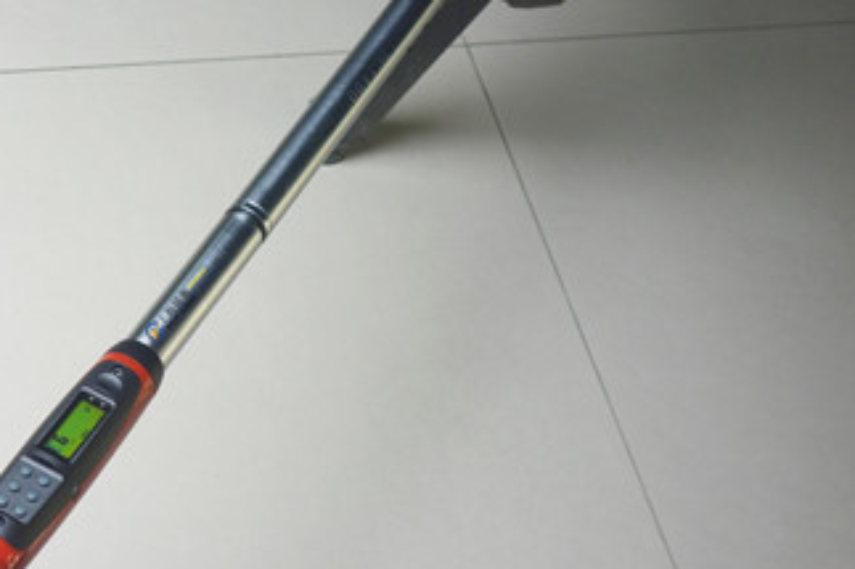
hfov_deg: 24.5
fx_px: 1946
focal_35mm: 82
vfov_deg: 16.6
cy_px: 295
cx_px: 197
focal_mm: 16.99
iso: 125
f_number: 5
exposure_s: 1/100
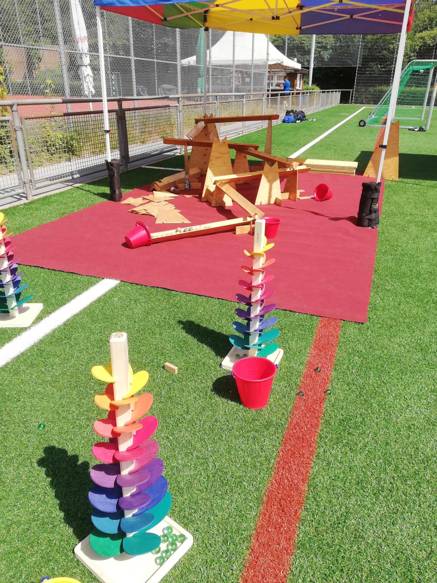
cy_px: 292
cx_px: 218
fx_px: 438
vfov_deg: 67.3
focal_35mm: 26
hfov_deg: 53.1
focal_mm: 3.81
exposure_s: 1/867
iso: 50
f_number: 2.2
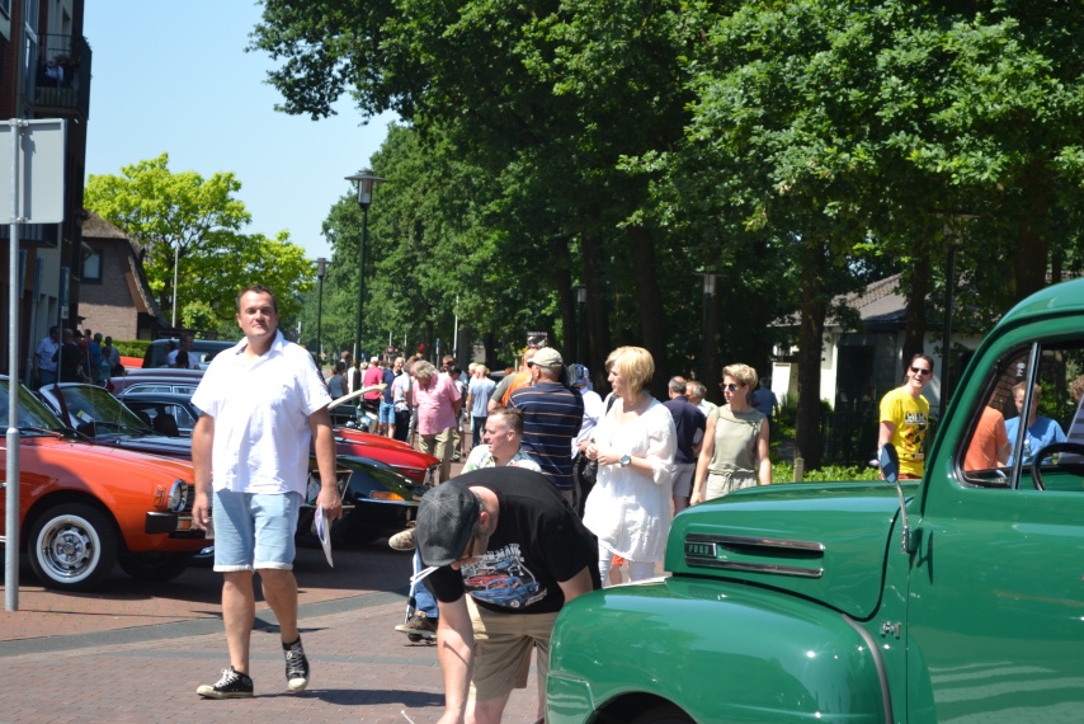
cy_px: 403
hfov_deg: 21.1
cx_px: 614
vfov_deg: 14.2
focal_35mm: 97
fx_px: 2909
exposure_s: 1/200
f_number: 6.3
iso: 100
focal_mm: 55
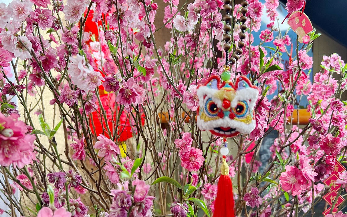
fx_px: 303
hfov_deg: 59.6
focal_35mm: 32
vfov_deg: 39.3
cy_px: 124
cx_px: 178
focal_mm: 5.7
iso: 80
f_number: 1.5
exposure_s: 1/100
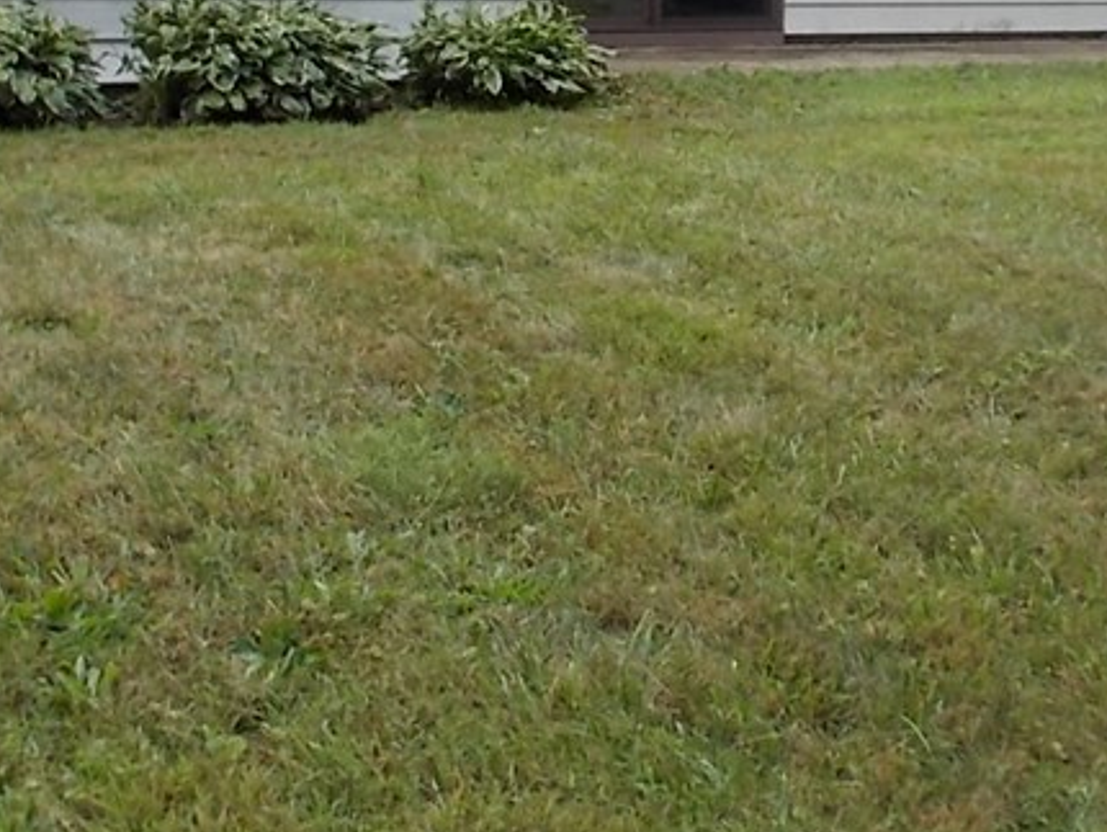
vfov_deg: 20.4
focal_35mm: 69
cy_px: -62
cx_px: 754
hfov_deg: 27.9
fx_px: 2208
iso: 80
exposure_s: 1/80
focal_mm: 4.1
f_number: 3.3
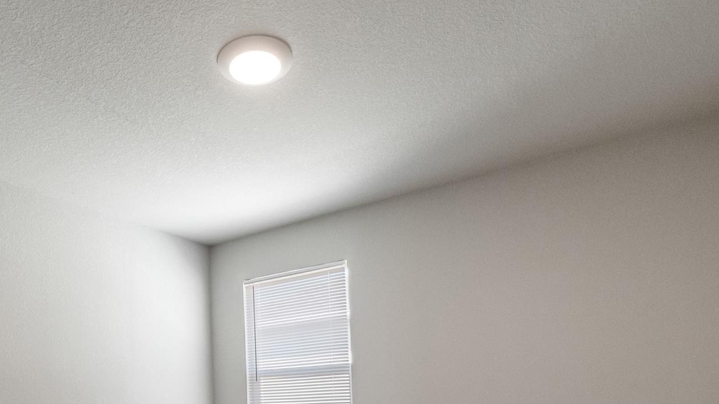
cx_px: 238
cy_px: 379
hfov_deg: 69.8
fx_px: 496
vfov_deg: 40.3
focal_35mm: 26
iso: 250
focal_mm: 10
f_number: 8
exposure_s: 1/40
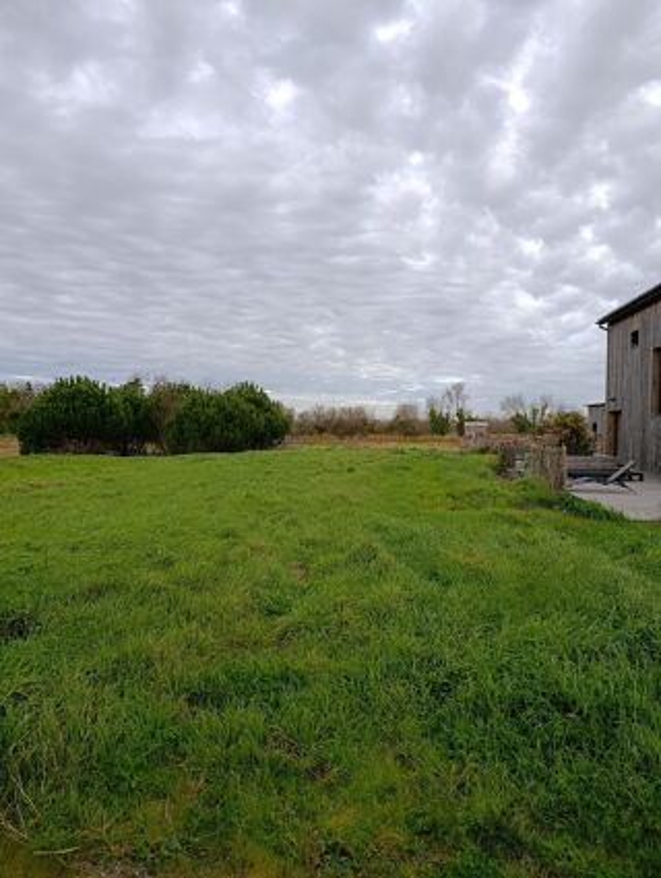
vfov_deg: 73.8
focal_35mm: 23
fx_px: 584
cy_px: 439
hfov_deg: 59.0
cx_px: 330
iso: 50
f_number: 1.65
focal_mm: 6.11
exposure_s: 1/276
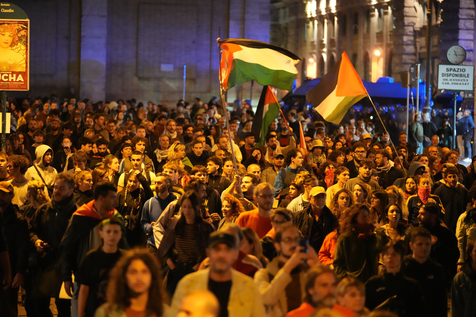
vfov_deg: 9.8
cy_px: 158
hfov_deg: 14.7
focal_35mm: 140
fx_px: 1851
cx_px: 238
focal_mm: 140
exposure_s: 1/125
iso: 12800
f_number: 2.8
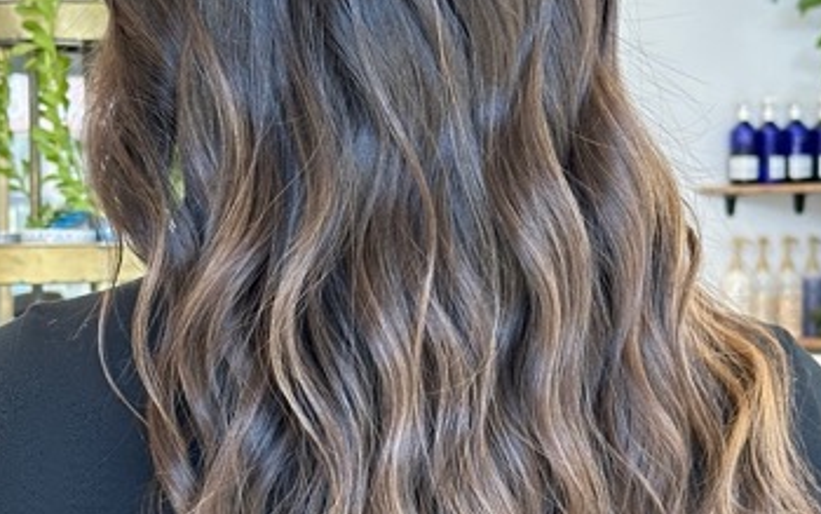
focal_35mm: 93
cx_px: 457
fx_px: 2082
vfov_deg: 14.1
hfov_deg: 22.3
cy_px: 291
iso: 100
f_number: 1.78
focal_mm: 6.86
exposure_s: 1/120
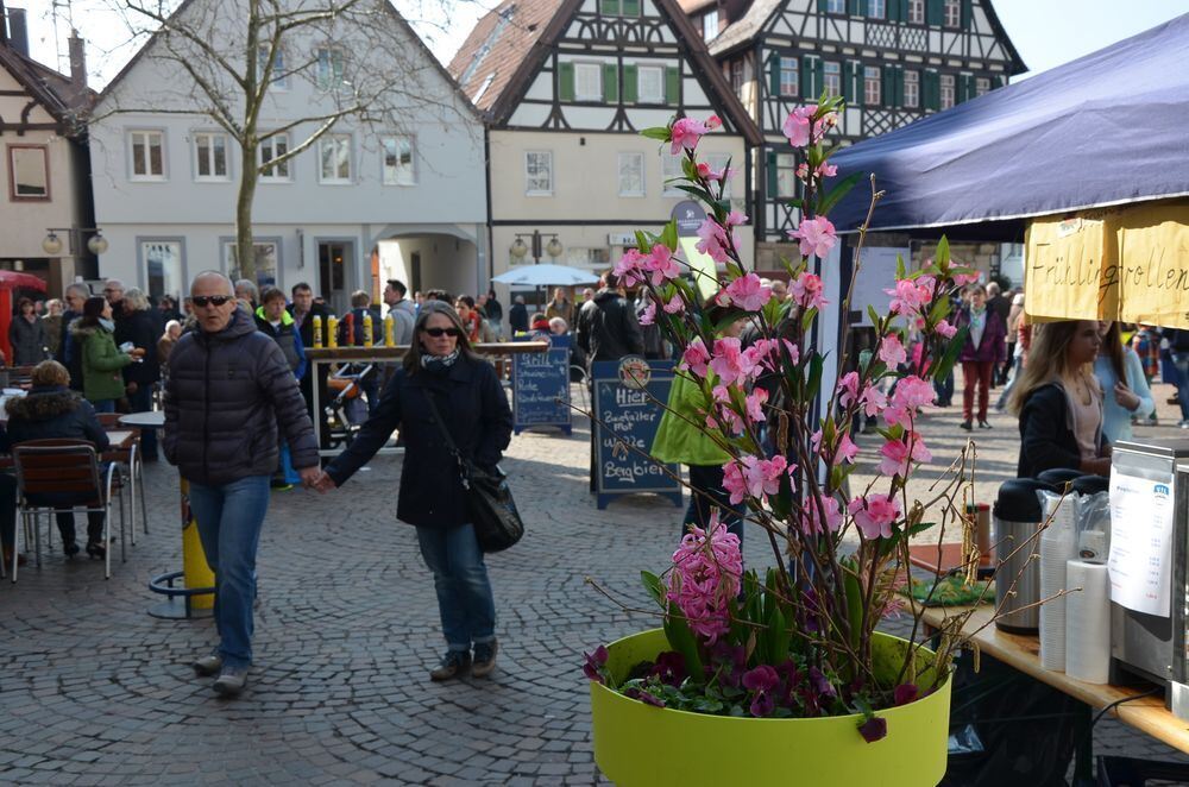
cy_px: 394
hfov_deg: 46.5
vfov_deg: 31.7
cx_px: 594
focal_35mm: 42
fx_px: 1384
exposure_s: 1/200
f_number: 8
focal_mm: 28
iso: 200
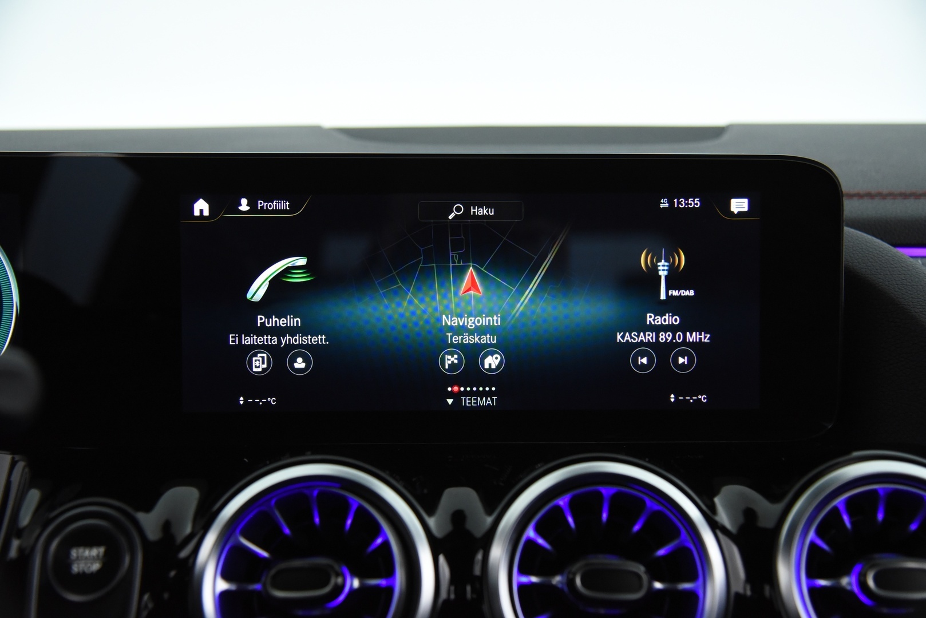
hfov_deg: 44.5
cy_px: 309
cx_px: 463
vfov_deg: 30.5
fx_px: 1132
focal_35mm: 44
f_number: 4
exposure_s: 1/60
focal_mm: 44
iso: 4000
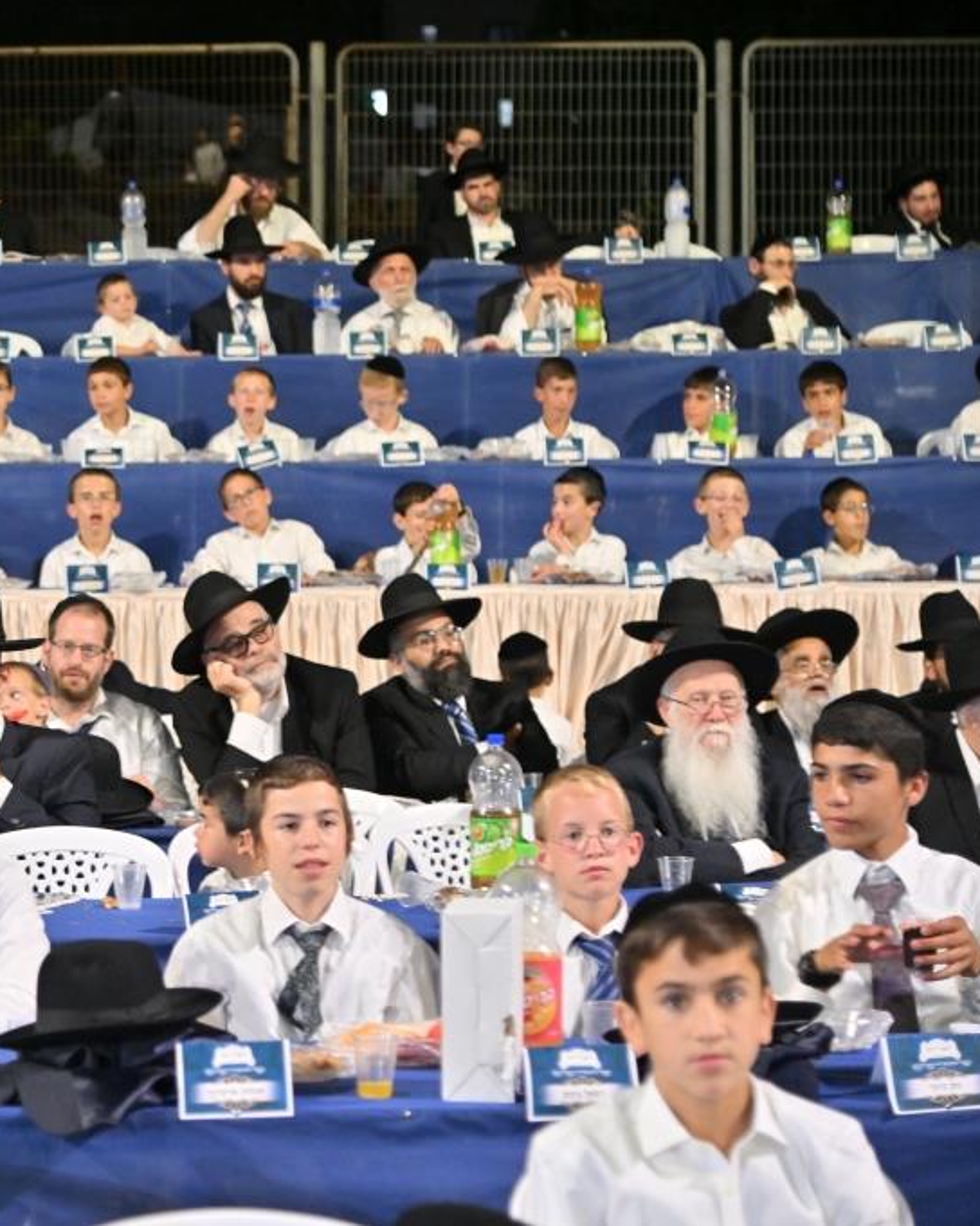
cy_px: 612
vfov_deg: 19.4
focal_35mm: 99
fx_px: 3589
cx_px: 79
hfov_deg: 15.4
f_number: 4
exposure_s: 1/160
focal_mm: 70
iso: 1250
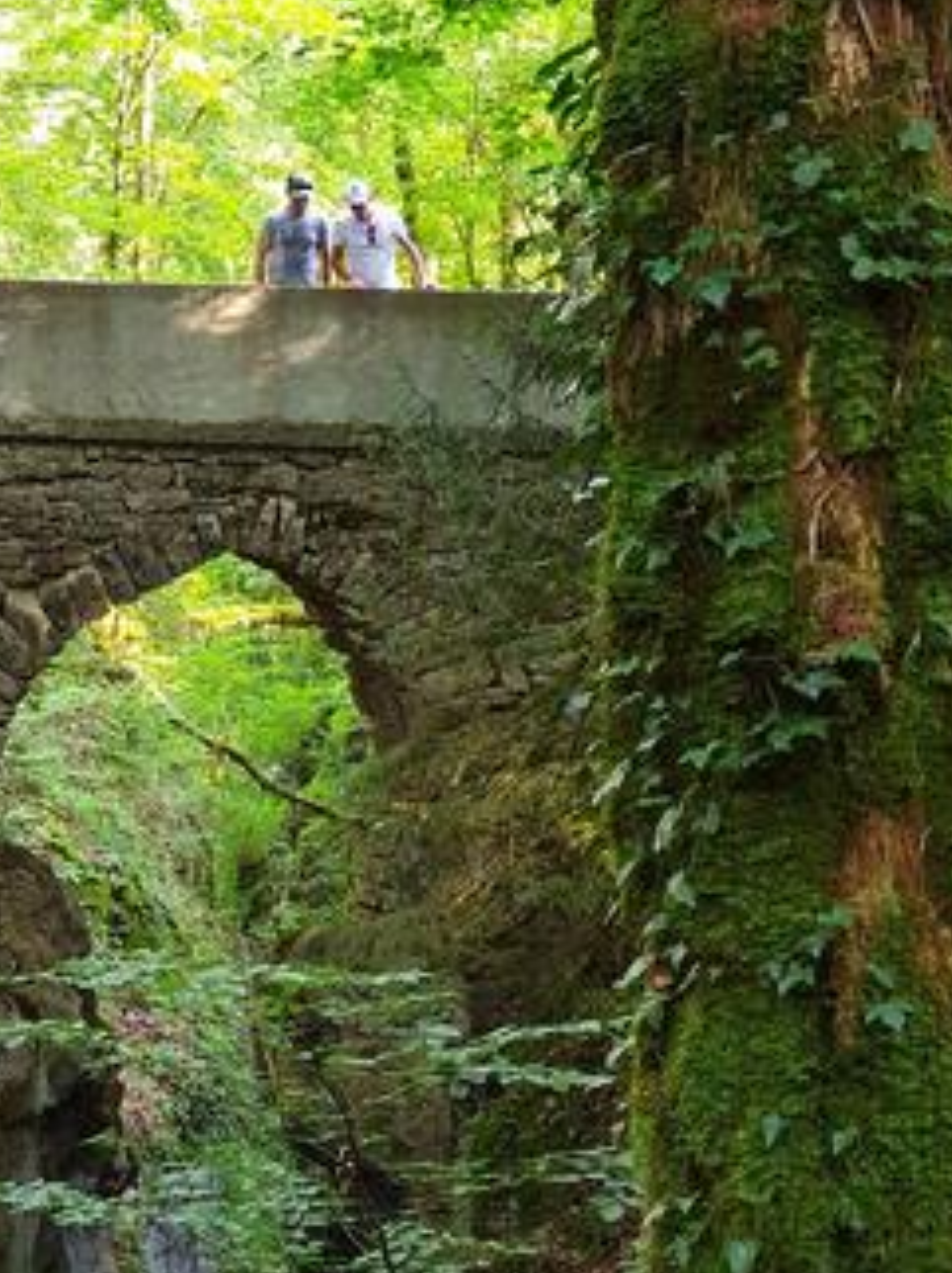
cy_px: 783
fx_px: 3562
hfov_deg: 15.2
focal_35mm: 97
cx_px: 241
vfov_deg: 20.2
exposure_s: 1/15
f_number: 2.4
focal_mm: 6
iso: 160
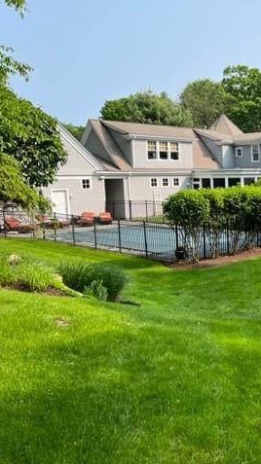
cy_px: 232
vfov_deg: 52.8
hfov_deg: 27.9
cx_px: 301
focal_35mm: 38
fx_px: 468
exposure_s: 1/1412
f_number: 1.5
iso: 50
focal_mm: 5.7
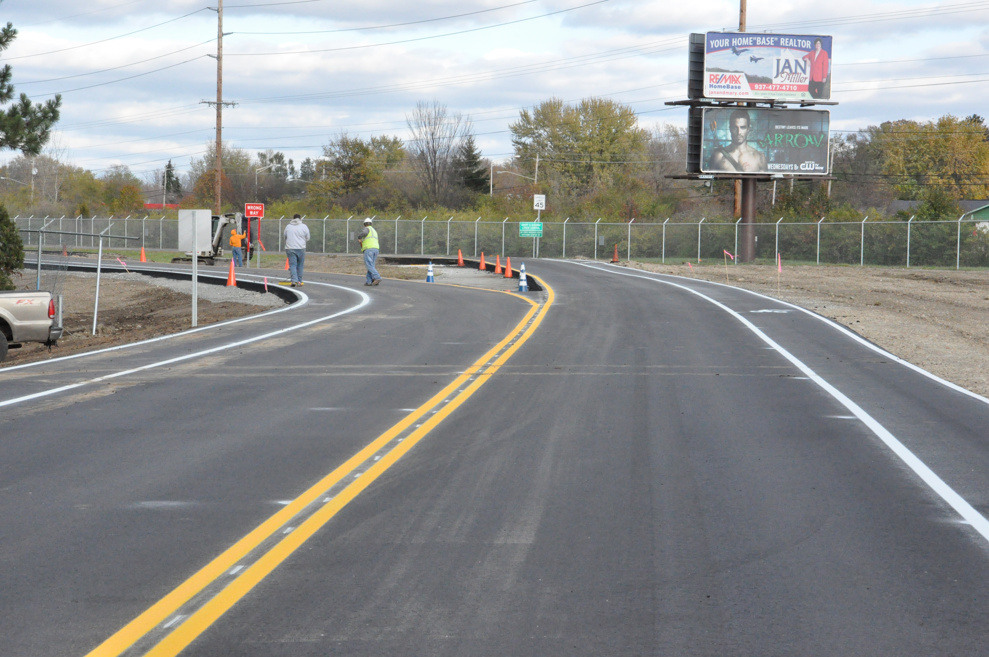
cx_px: 494
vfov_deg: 13.8
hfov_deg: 20.6
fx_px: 2716
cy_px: 328
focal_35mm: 99
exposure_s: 1/1000
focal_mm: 66
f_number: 16
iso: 3200
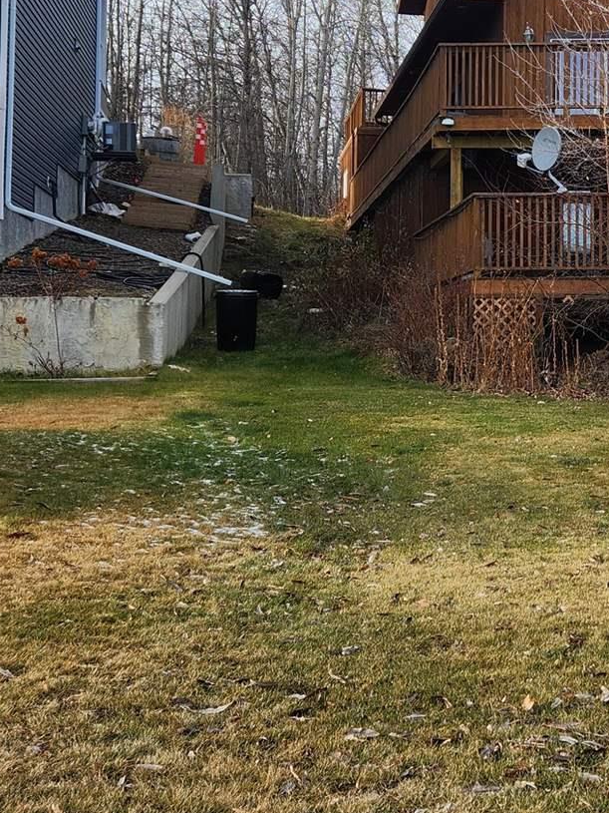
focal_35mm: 65
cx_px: 702
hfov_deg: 21.2
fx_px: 1525
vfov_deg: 29.6
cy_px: 277
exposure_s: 1/765
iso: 20
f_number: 1.8
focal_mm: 5.4
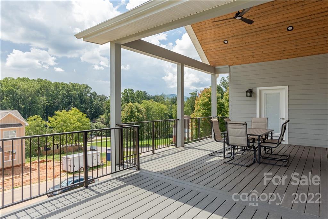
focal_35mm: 20
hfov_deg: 84.0
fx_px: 182
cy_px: 110
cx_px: 164
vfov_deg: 61.9
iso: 320
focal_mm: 20
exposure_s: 1/800
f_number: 7.1
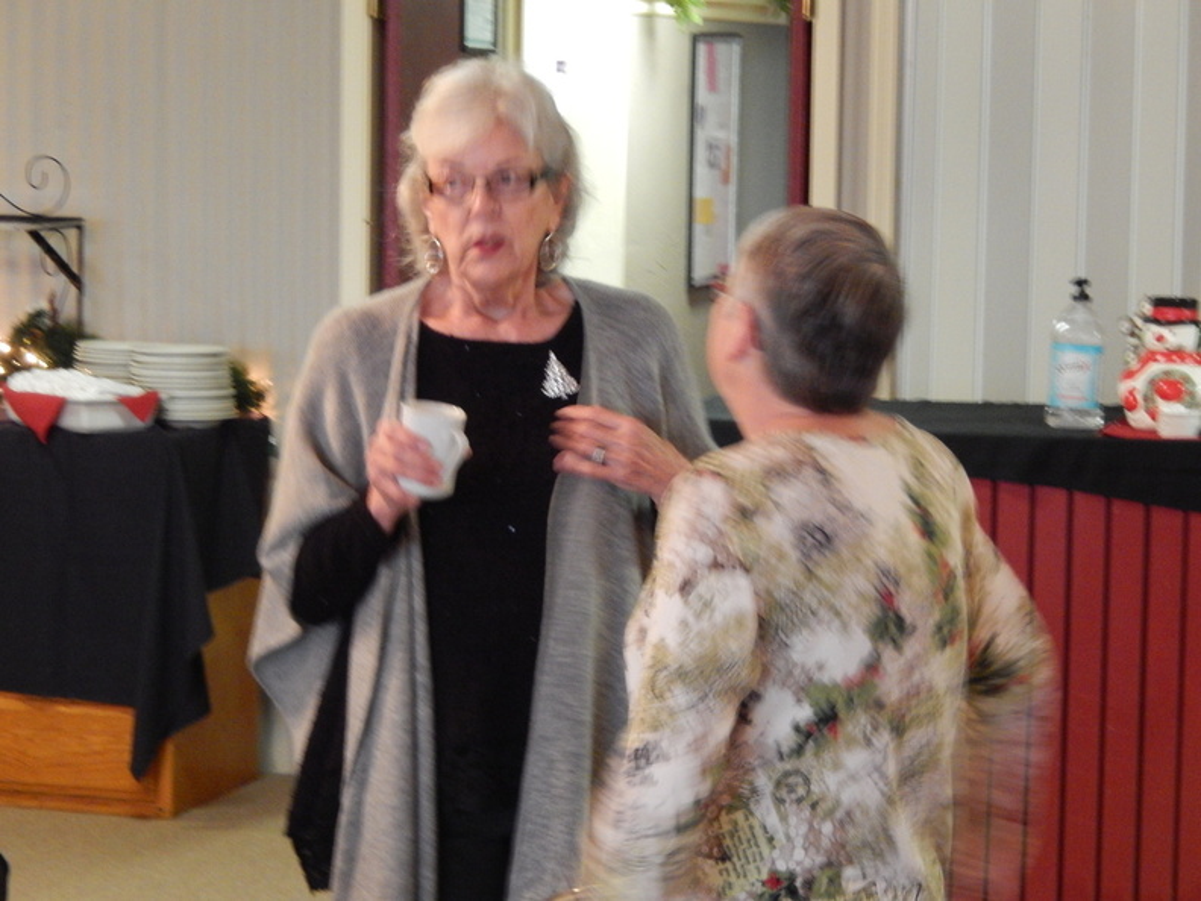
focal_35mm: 117
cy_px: 450
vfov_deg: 12.7
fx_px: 4059
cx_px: 600
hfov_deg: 16.8
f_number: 5.5
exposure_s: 1/4
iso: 800
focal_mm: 21
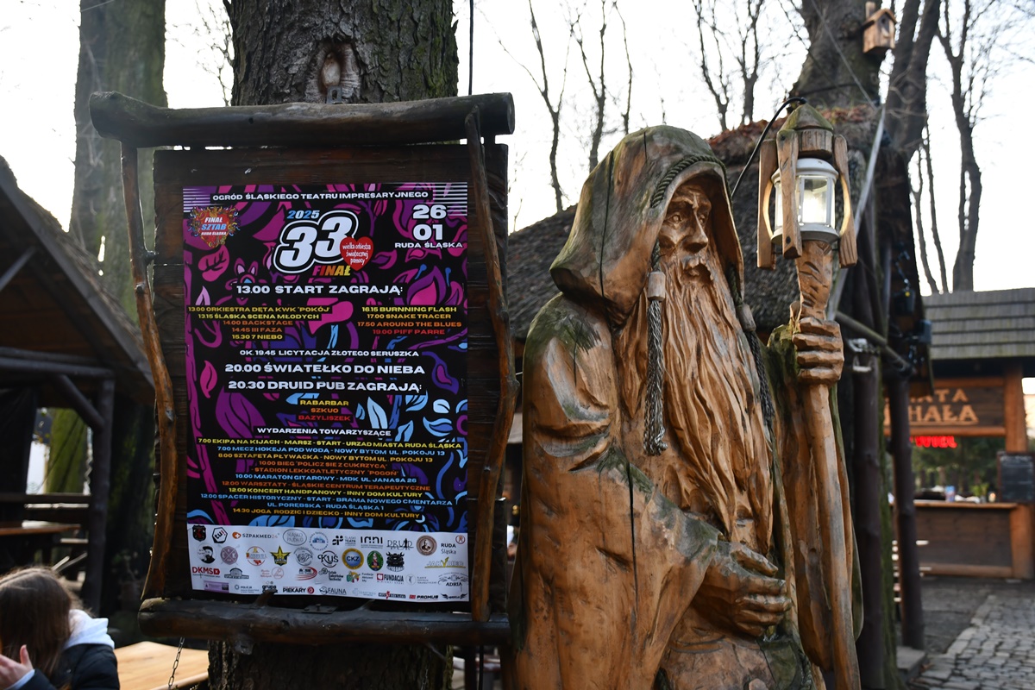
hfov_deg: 48.5
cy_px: 345
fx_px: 1150
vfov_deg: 33.4
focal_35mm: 40
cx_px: 518
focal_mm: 27
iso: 400
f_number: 4
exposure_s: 1/250
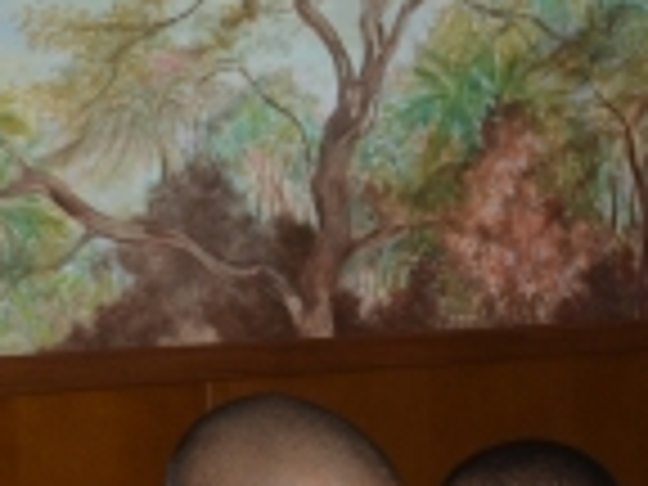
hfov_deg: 13.7
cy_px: 749
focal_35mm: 140
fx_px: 2621
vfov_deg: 10.2
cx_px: 770
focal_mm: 20
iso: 400
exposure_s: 1/125
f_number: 8
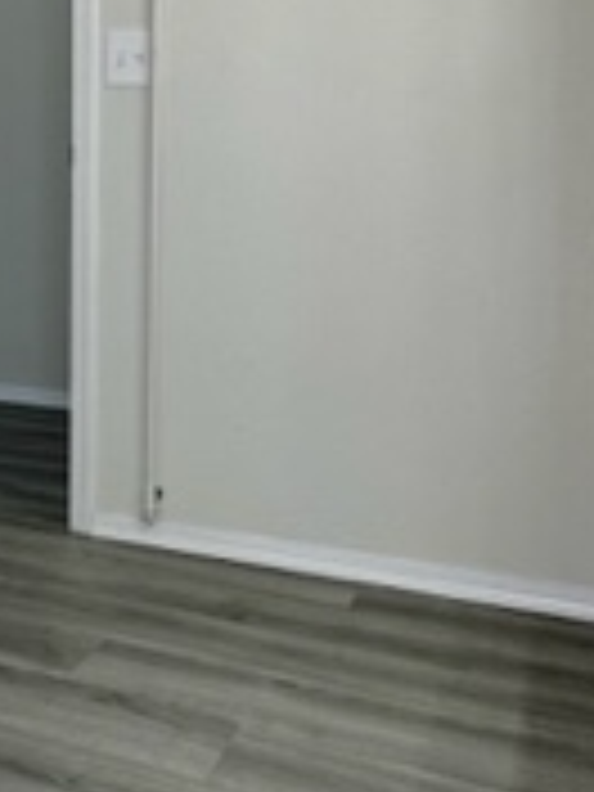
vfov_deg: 36.6
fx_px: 1167
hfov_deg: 25.9
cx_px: -99
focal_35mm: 51
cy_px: 198
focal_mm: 2.22
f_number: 2.2
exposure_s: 1/120
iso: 100
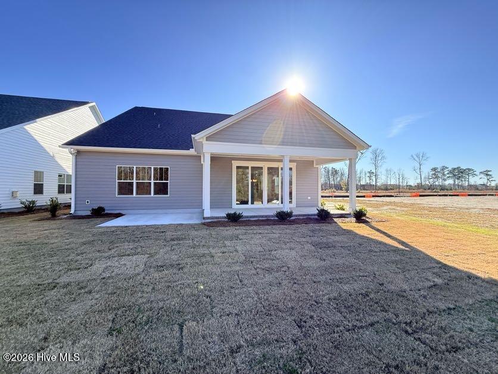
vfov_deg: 85.7
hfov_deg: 102.1
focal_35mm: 14
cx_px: 249
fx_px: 201
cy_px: 187
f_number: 2.2
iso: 64
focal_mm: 2.22
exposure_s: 1/679
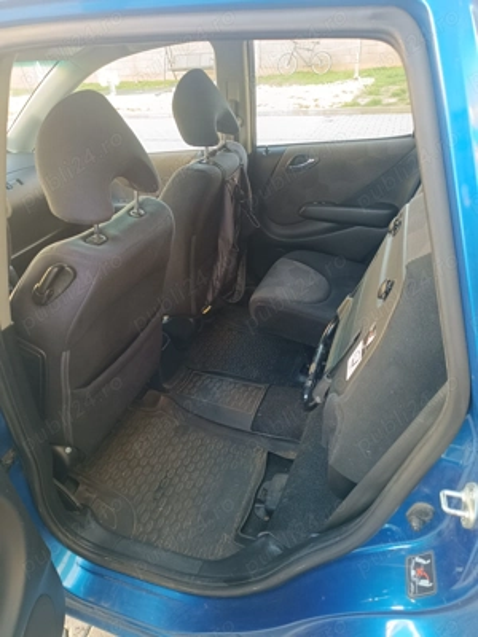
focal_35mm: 24
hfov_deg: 56.8
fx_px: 442
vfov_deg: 71.6
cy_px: 318
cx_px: 239
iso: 554
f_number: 1.88
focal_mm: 5.59
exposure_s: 1/101
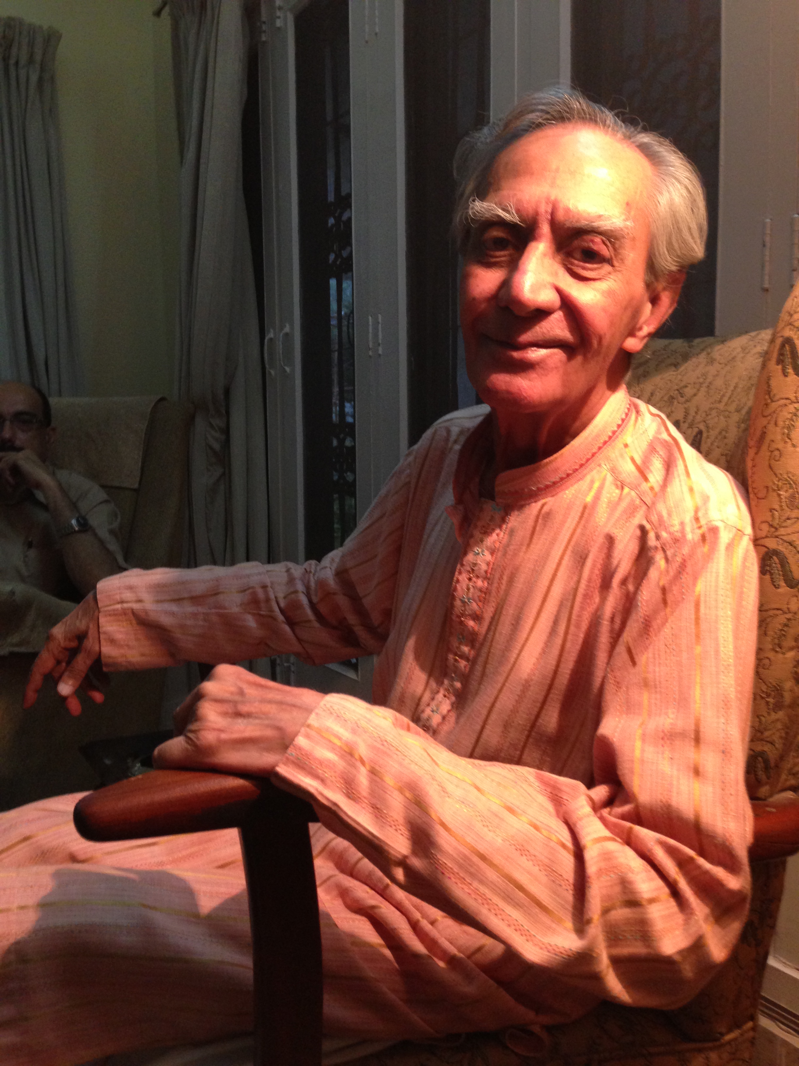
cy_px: 533
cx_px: 400
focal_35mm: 33
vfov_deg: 55.4
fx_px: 1016
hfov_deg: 42.9
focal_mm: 4.13
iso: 200
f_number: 2.4
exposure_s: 1/20
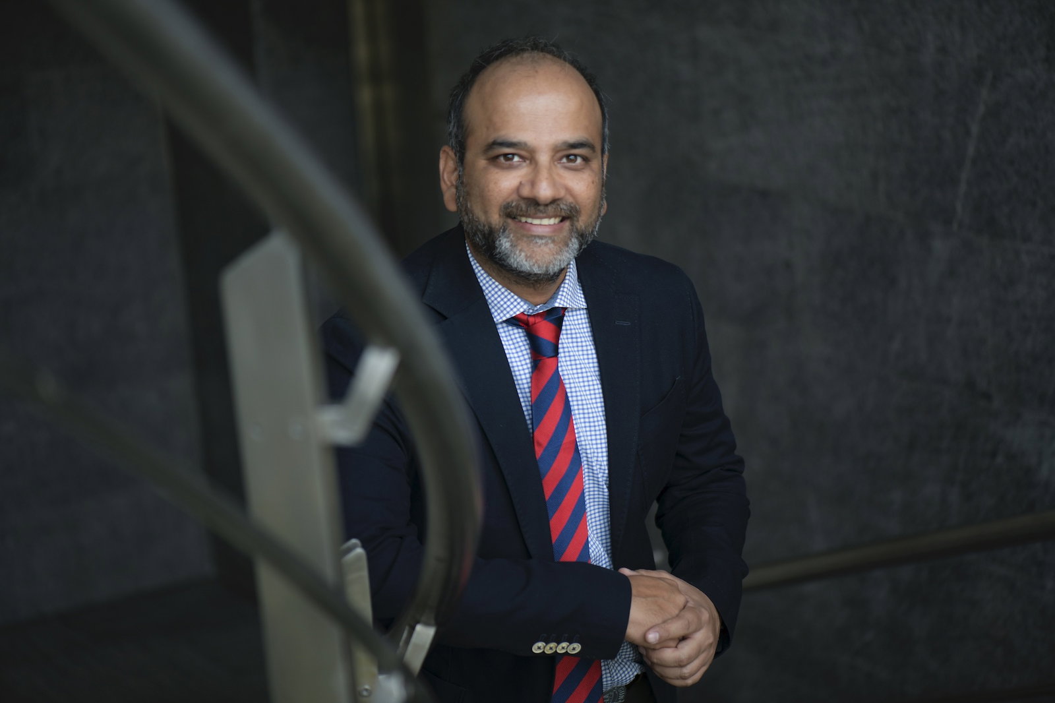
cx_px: 528
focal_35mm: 105
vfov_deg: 13.0
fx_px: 3076
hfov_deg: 19.5
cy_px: 352
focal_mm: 105
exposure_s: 1/100
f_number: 2.8
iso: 200
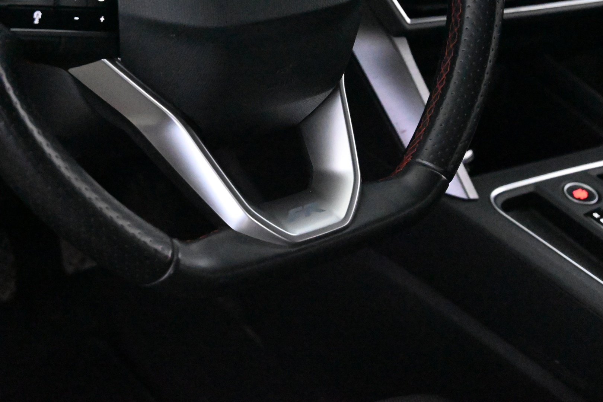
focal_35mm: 75
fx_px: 1256
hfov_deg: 27.0
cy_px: 201
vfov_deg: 18.2
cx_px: 302
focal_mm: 50
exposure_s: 1/80
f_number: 6.3
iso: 32000
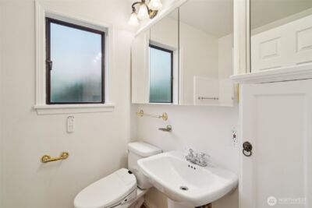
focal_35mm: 16
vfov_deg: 73.8
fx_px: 139
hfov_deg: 96.7
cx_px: 156
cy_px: 104
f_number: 8
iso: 1600
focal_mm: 16
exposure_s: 1/100
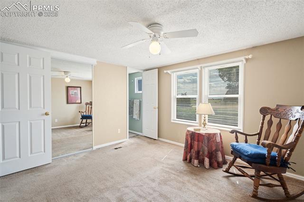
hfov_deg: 96.8
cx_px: 152
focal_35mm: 16
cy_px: 101
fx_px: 135
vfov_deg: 73.7
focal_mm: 16
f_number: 5.6
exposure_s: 1/6
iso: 100
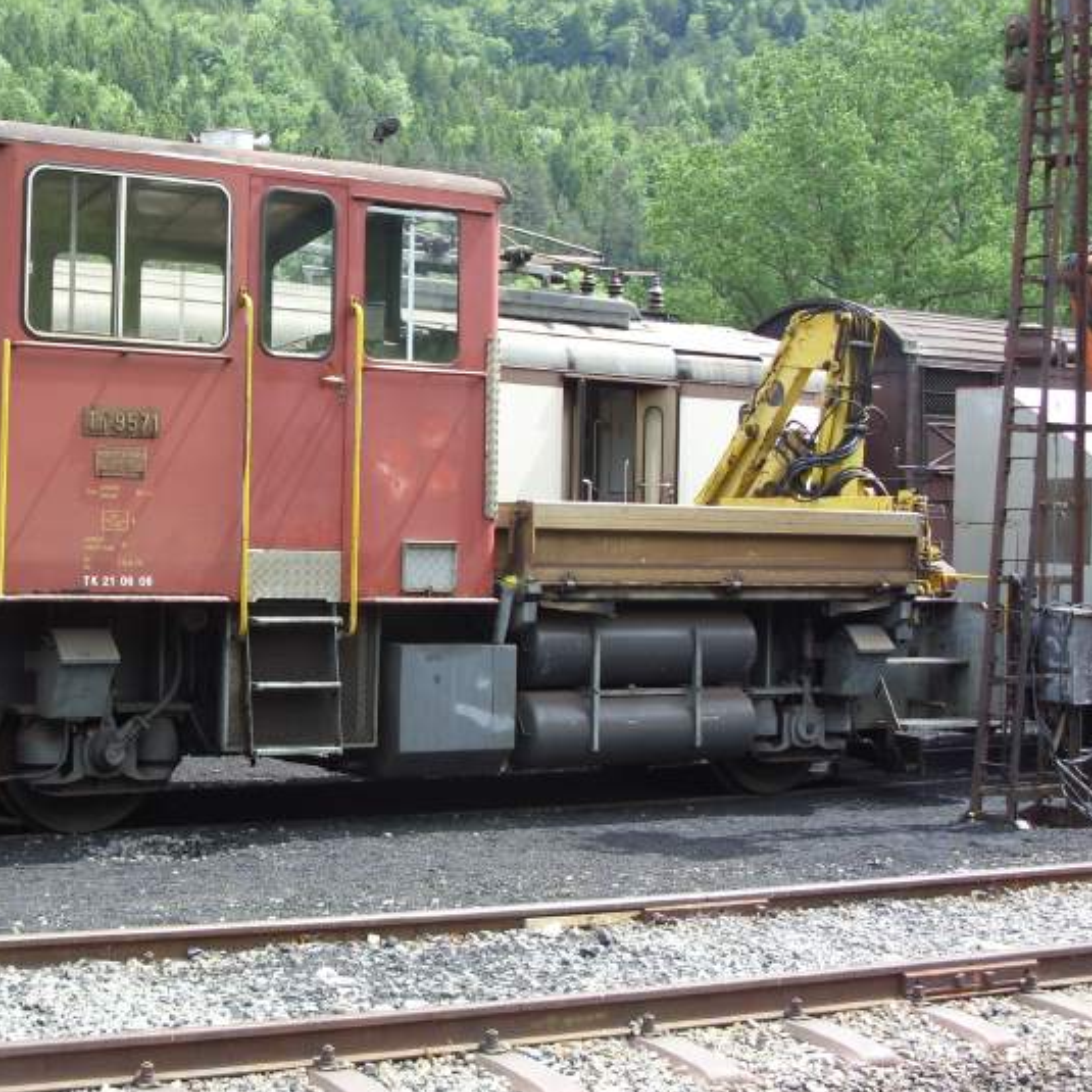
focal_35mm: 74
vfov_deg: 23.4
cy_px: 496
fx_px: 2641
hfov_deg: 23.2
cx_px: 318
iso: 50
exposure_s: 1/284
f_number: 3.1
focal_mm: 9.3
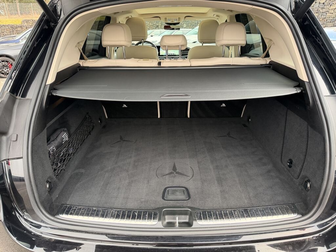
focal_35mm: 24
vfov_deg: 56.8
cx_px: 168
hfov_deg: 71.6
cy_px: 126
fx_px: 233
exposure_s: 1/70
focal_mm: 6.76
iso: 200
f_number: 1.78
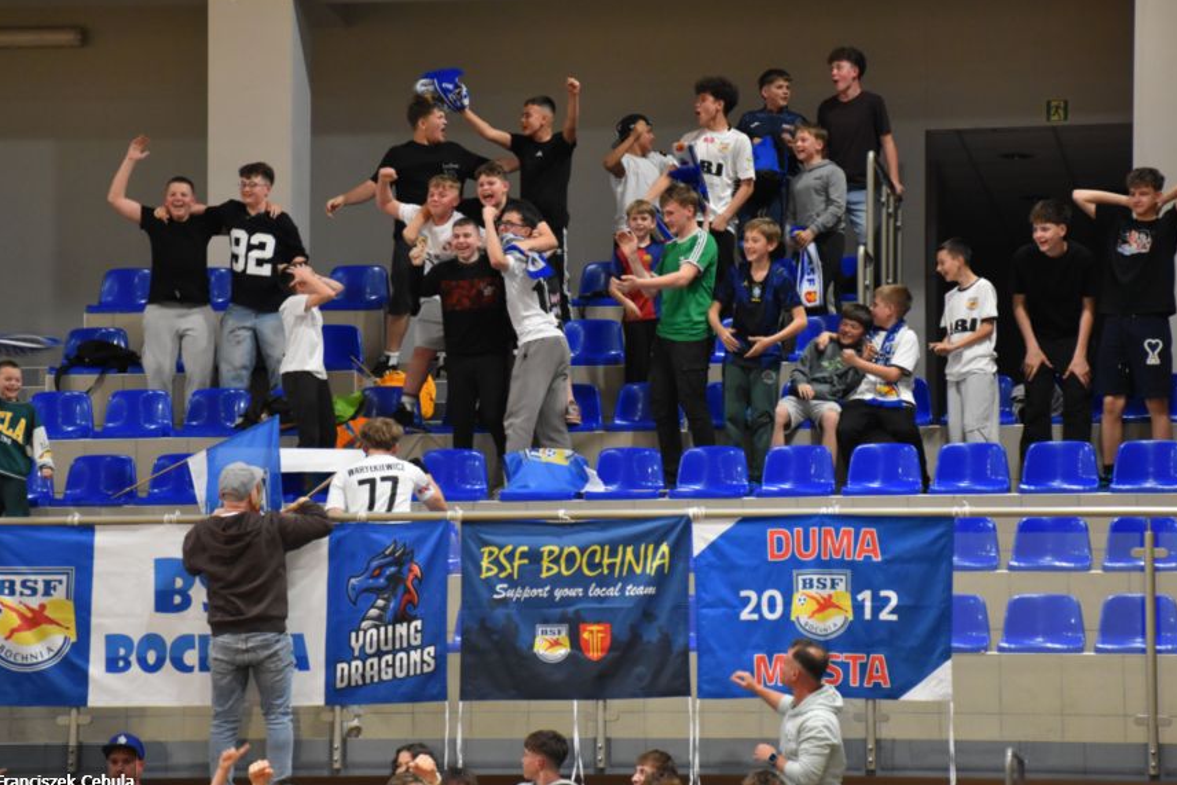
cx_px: 546
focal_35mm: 153
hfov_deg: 13.5
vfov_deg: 9.0
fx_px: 4990
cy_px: 376
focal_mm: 85
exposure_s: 1/125
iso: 2800
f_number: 5.3
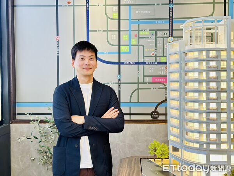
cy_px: 88
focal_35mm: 48
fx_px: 324
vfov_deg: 30.3
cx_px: 117
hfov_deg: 39.7
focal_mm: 6.86
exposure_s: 1/120
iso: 200
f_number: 1.78
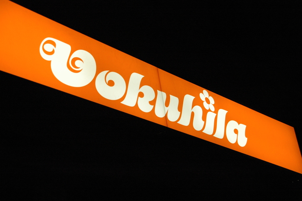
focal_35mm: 82
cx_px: 151
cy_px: 100
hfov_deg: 24.6
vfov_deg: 16.5
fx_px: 692
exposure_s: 1/250
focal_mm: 55
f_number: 5.6
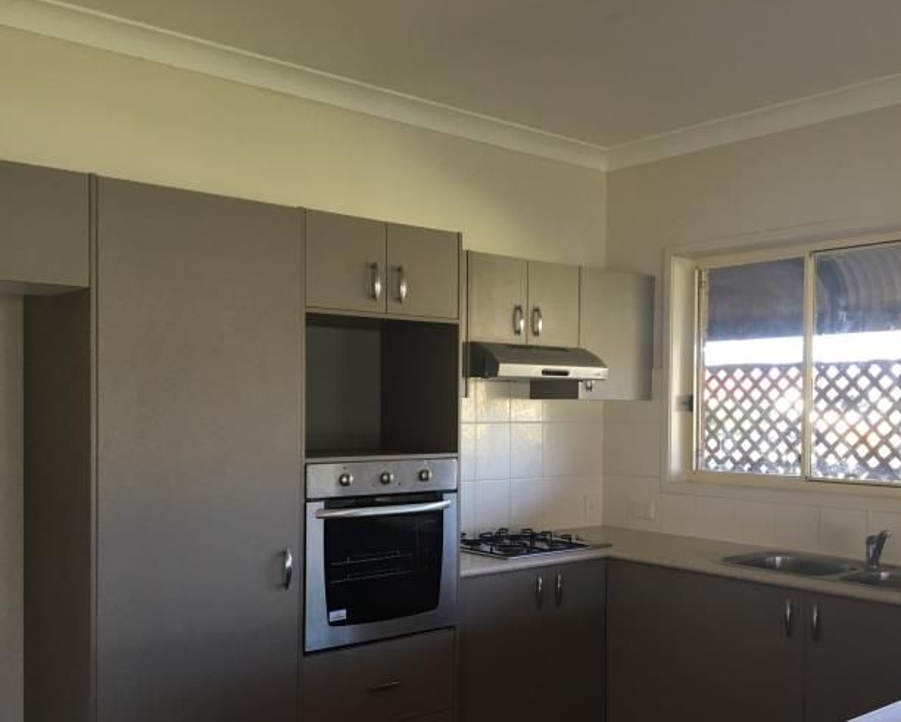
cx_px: 518
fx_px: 987
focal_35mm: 37
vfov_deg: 40.0
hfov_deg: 48.9
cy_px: 433
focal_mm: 4.15
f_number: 2.2
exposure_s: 1/33
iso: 50
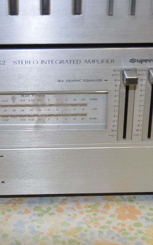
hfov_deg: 16.2
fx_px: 539
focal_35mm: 81
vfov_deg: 25.6
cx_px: 59
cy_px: 122
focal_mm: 35
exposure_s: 1/60
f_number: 4.2
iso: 800
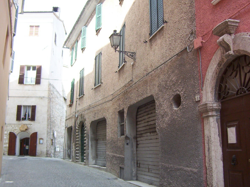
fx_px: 260
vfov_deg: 39.7
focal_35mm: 36
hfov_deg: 51.4
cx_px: 125
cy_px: 94
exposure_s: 1/513
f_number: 2.76
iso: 100
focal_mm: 5.54
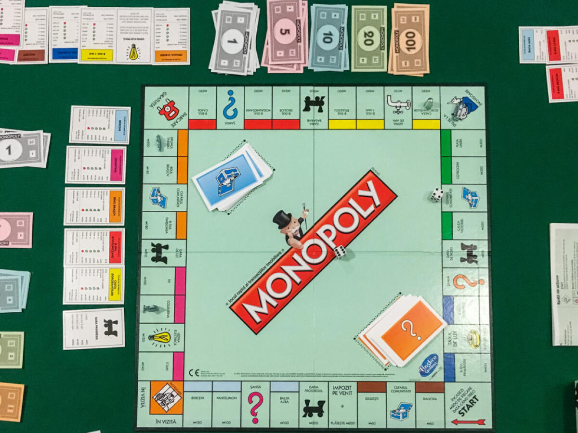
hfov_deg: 61.7
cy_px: 216
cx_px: 289
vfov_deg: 48.2
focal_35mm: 29
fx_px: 484
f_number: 2.2
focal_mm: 4.15
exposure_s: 1/17
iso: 320
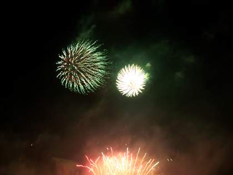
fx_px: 236
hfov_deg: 52.6
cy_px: 88
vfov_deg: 40.7
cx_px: 116
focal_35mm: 35
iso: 80
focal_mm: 6
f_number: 5.6
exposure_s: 2
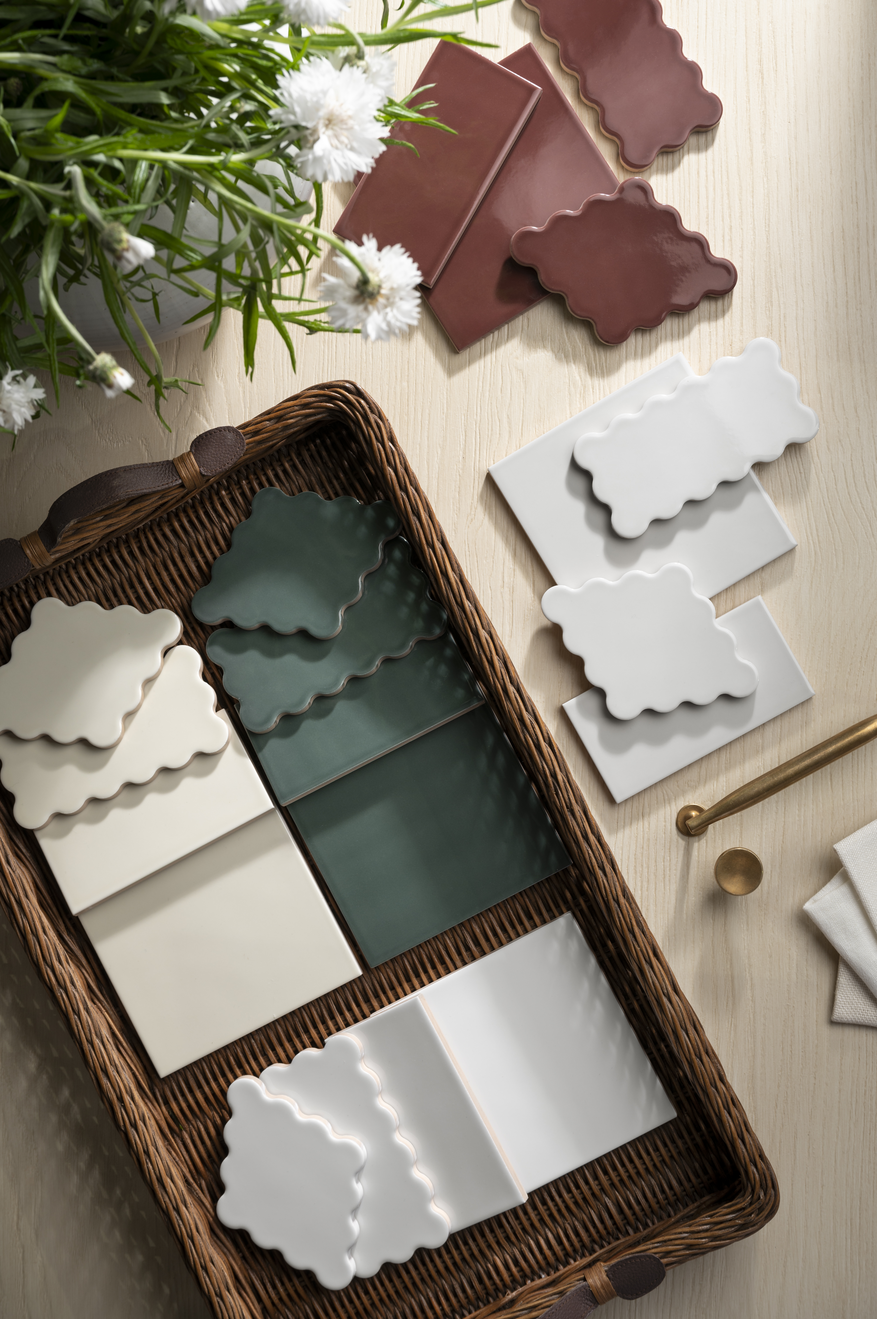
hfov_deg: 26.0
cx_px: 438
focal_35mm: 52
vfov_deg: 38.2
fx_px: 1903
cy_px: 660
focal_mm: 52
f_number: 9
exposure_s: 1/125
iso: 100
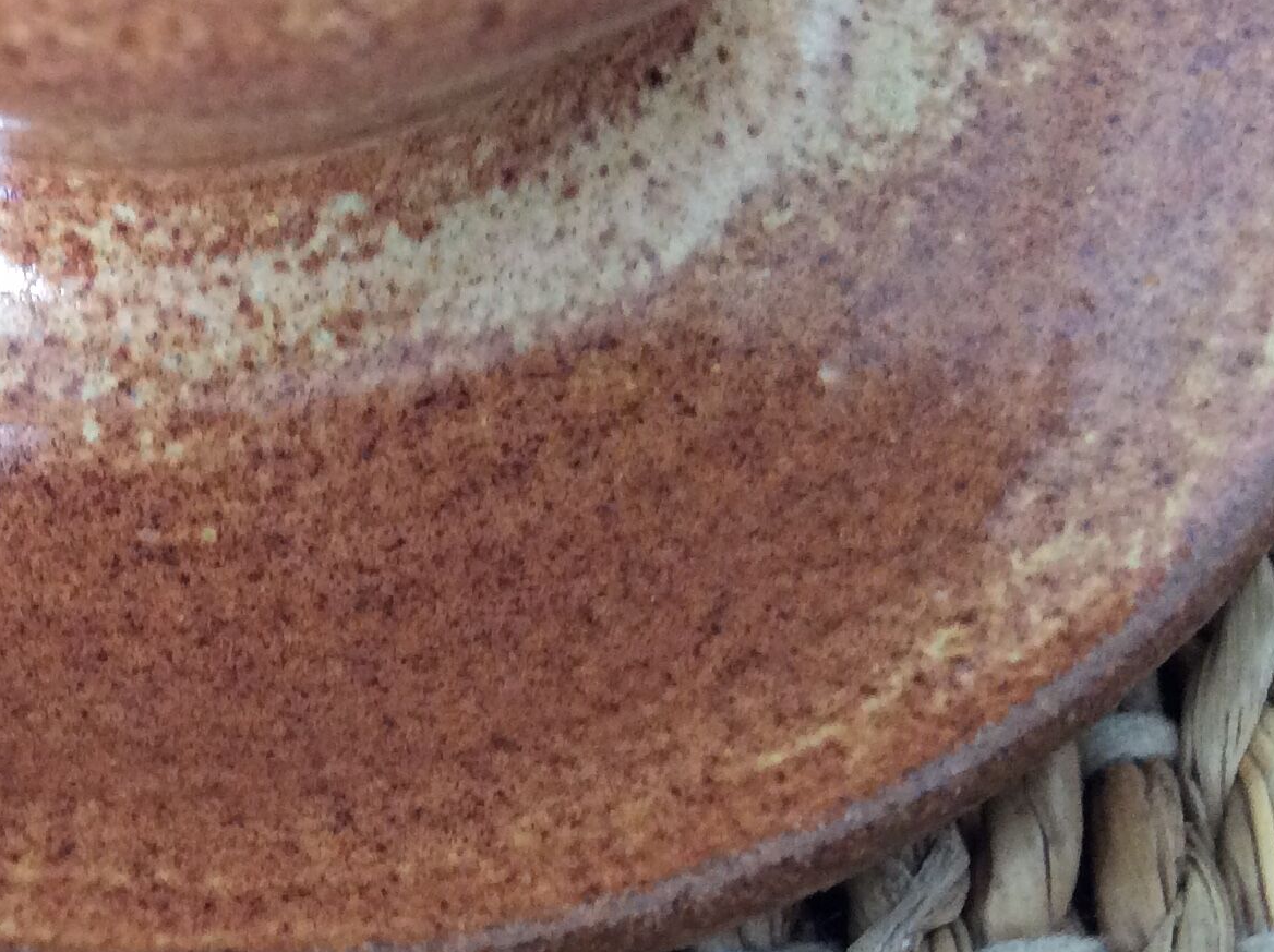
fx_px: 2610
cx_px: 118
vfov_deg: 20.4
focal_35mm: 71
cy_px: 805
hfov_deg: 26.5
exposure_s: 1/25
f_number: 2.4
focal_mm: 3.3
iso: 160
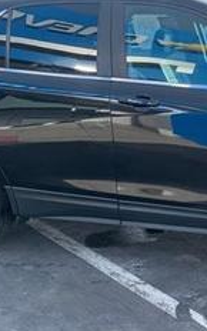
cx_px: 228
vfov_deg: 34.0
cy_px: 174
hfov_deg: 20.6
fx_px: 542
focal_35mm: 60
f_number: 1.8
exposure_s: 1/643
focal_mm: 4.25
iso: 25
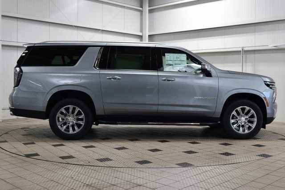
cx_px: 142
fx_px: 344
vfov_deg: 30.9
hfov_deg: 45.0
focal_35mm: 44
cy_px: 95
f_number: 6.3
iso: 400
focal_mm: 29
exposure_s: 1/15
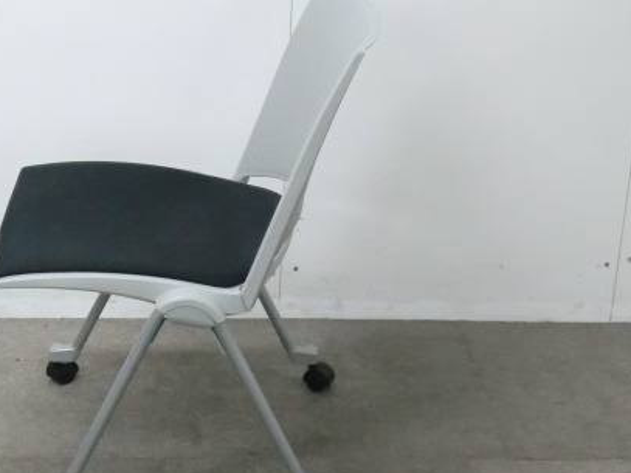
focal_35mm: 85
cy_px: 222
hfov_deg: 22.9
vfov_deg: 17.4
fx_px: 1549
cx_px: 189
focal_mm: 9.8
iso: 800
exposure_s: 1/40
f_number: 4.5
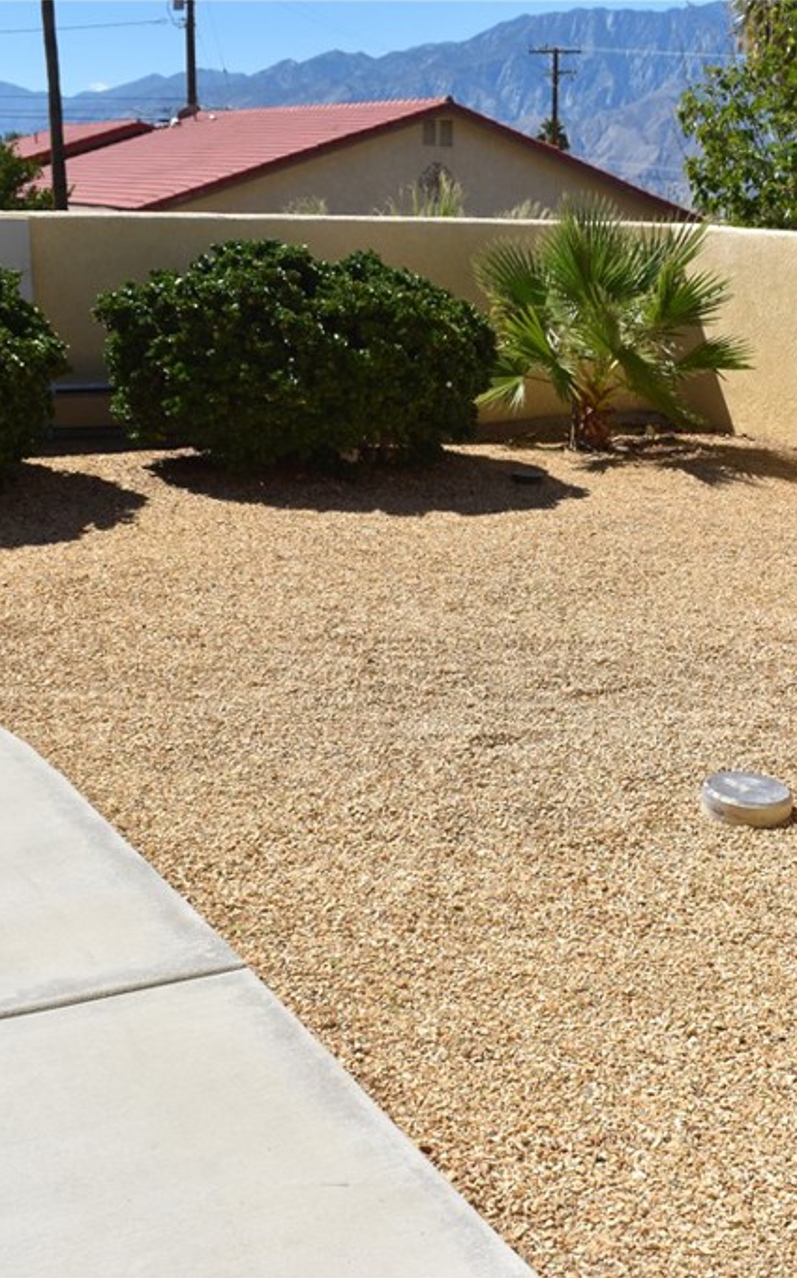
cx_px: 508
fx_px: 1600
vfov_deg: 43.5
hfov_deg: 27.8
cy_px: 639
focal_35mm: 46
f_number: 11
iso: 200
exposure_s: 1/500
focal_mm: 20
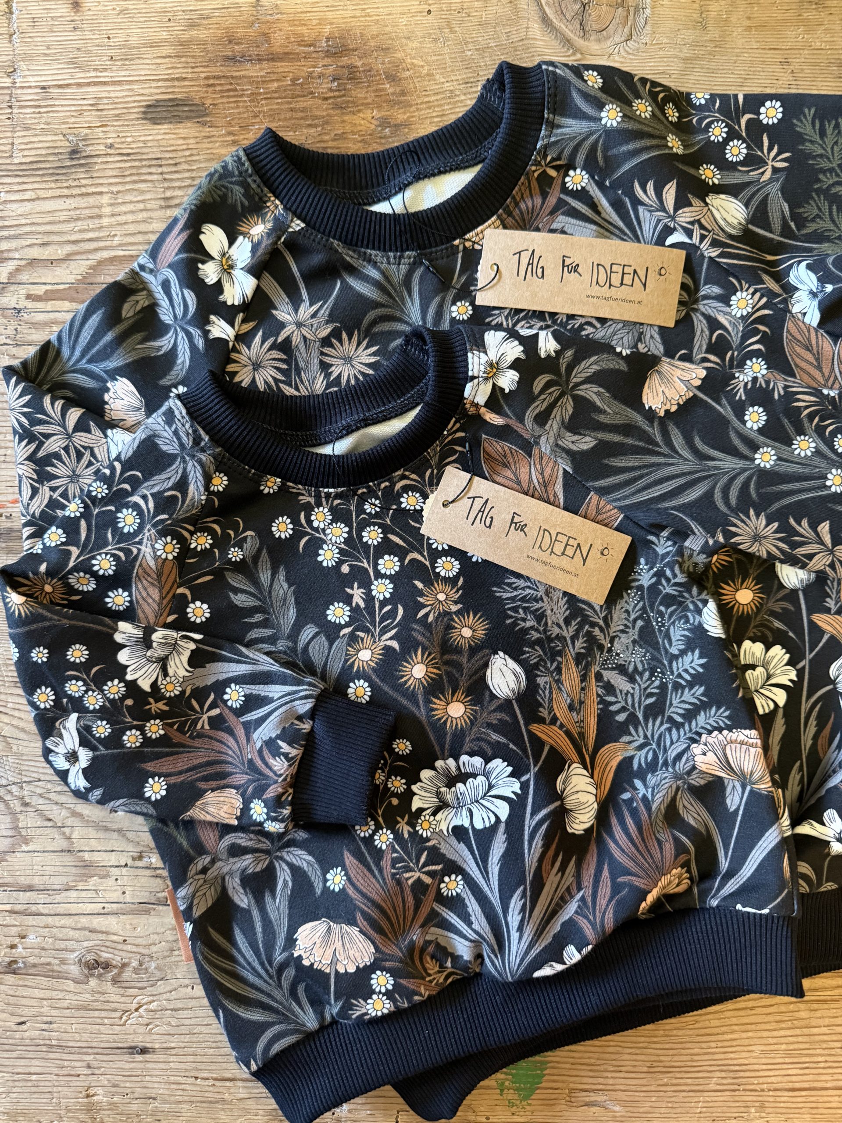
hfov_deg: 56.8
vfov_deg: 71.6
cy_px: 562
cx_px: 421
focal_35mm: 24
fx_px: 778
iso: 800
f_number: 1.78
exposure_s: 1/60
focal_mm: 6.76
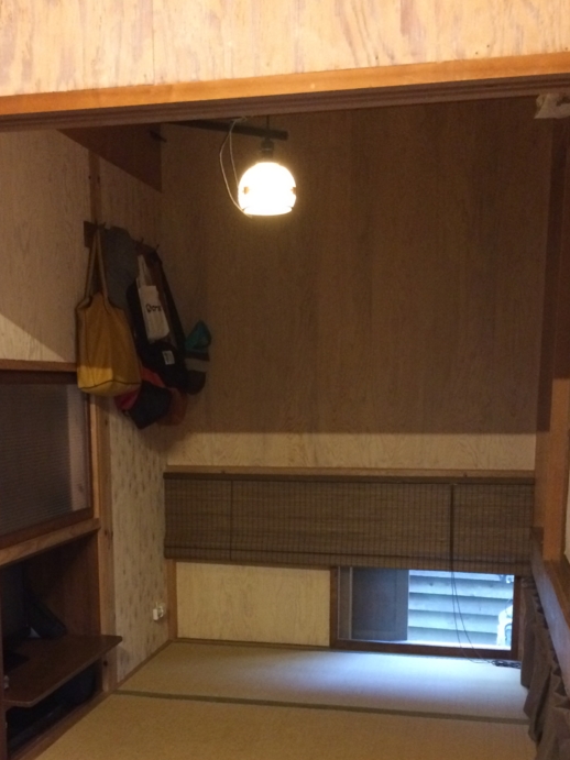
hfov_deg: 33.5
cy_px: 561
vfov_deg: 42.6
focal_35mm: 43
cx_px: 246
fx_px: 944
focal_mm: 4.15
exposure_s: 1/15
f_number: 2.2
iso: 400
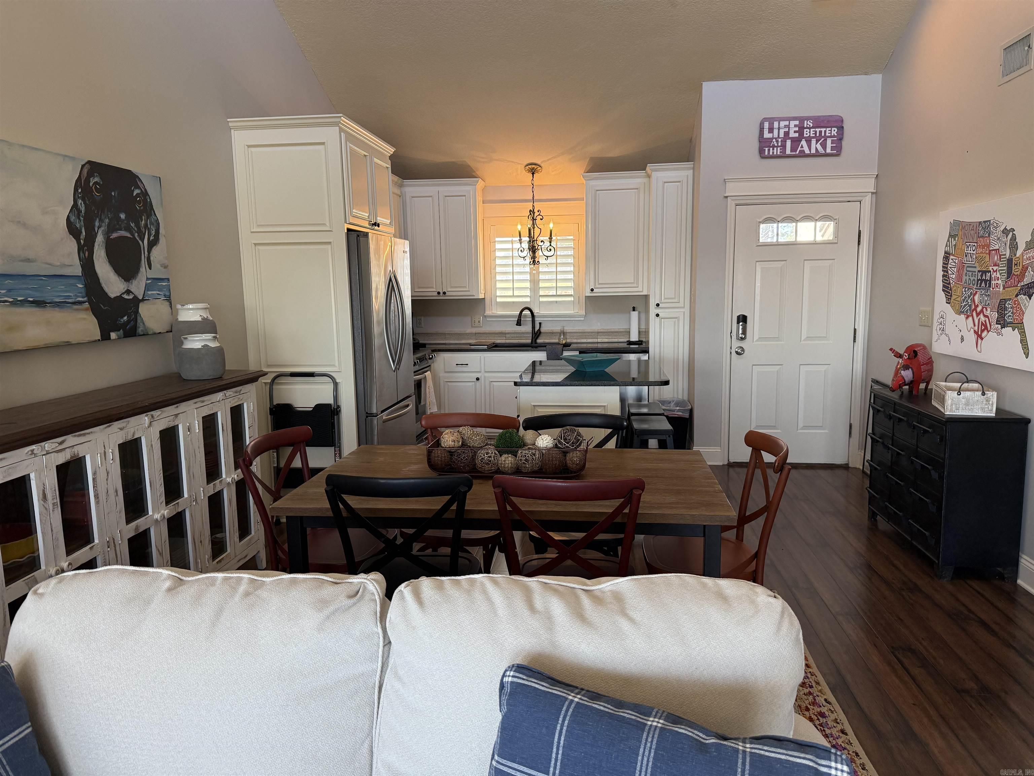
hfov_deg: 71.6
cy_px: 388
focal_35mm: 24
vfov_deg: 56.8
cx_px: 517
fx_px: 717
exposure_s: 1/137
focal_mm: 6.76
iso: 200
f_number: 1.78
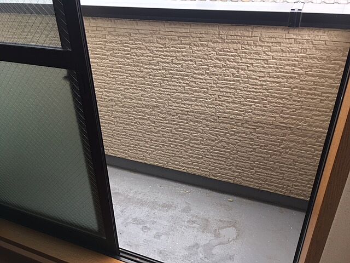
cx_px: 175
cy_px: 132
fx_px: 293
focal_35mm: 29
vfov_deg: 48.2
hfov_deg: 61.7
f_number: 2.2
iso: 25
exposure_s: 1/120
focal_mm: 4.15
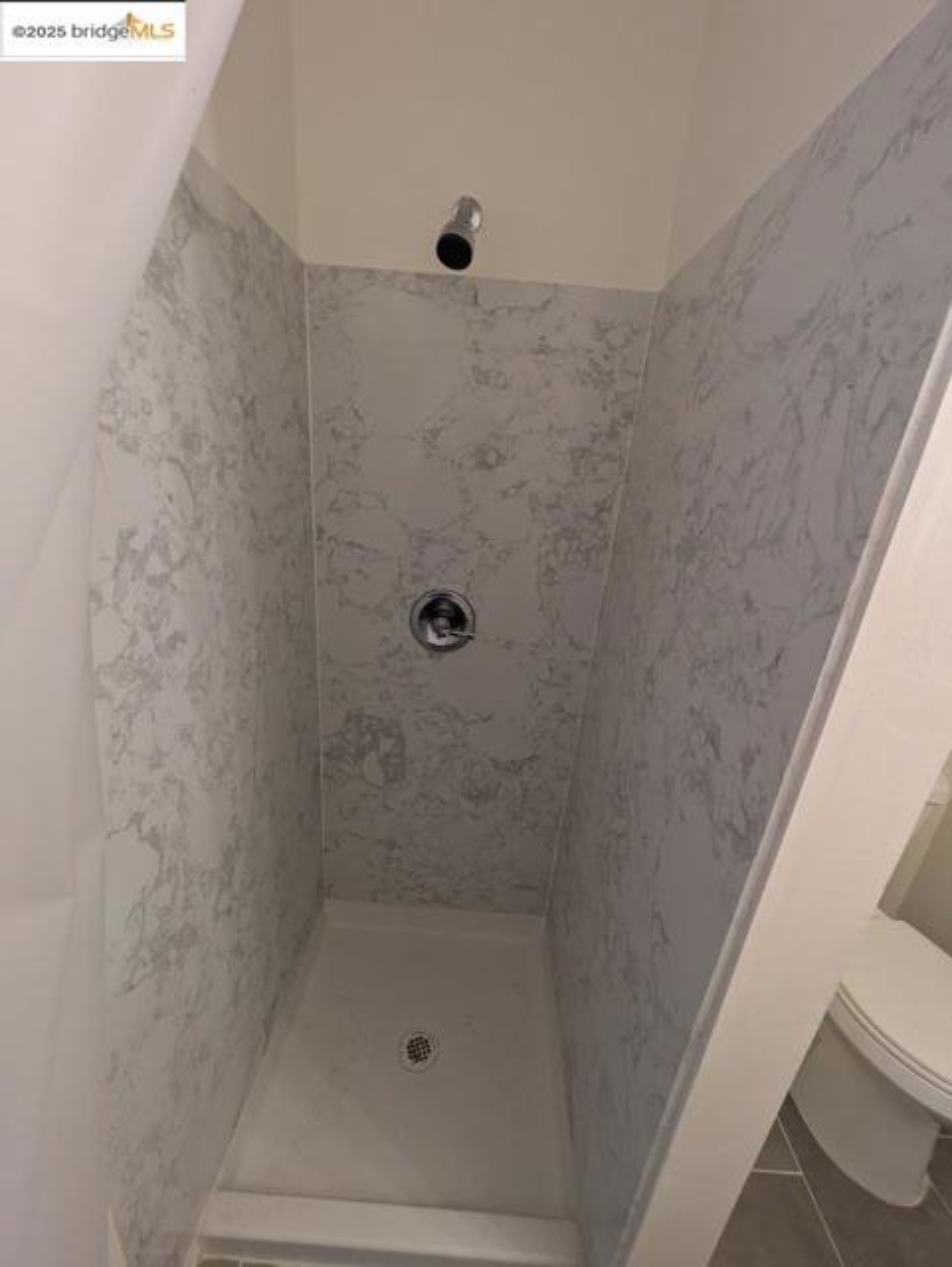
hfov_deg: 85.8
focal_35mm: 14
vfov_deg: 102.0
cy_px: 634
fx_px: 513
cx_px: 476
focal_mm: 1.83
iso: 205
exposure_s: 1/60
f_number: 2.2
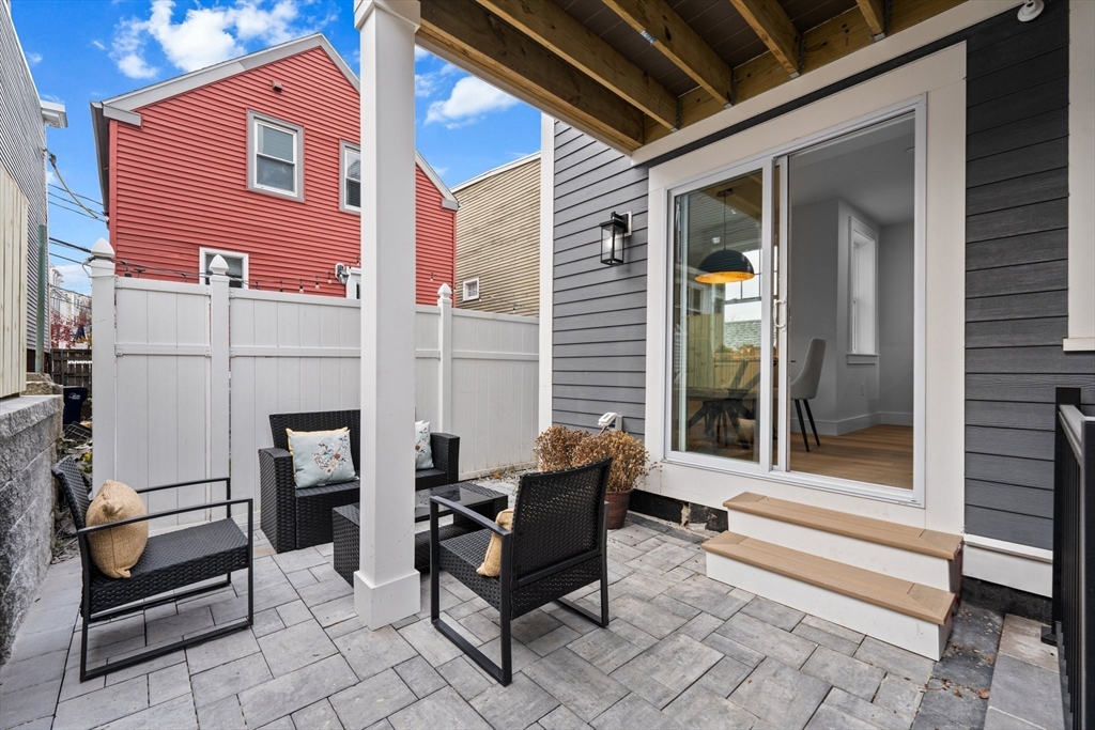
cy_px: 365
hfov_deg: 104.2
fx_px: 426
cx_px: 548
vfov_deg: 81.2
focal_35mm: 14
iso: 400
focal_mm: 14
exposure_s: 1/15
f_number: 8
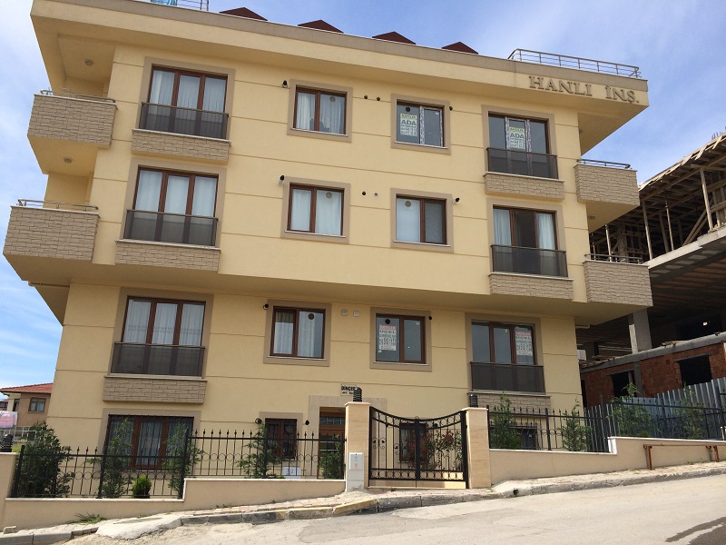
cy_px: 272
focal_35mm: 30
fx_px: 629
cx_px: 363
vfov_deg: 46.8
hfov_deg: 60.0
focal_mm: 4.12
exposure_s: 1/2160
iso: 40
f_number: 2.2
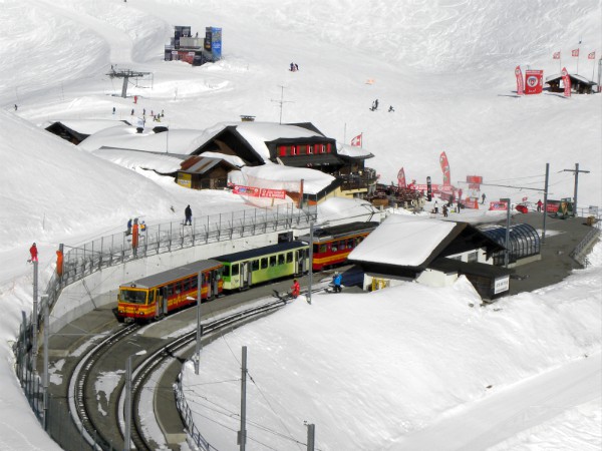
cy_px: 226
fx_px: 1304
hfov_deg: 26.0
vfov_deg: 19.6
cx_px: 301
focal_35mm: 75
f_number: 8
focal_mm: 13.4
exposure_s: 1/689
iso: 64
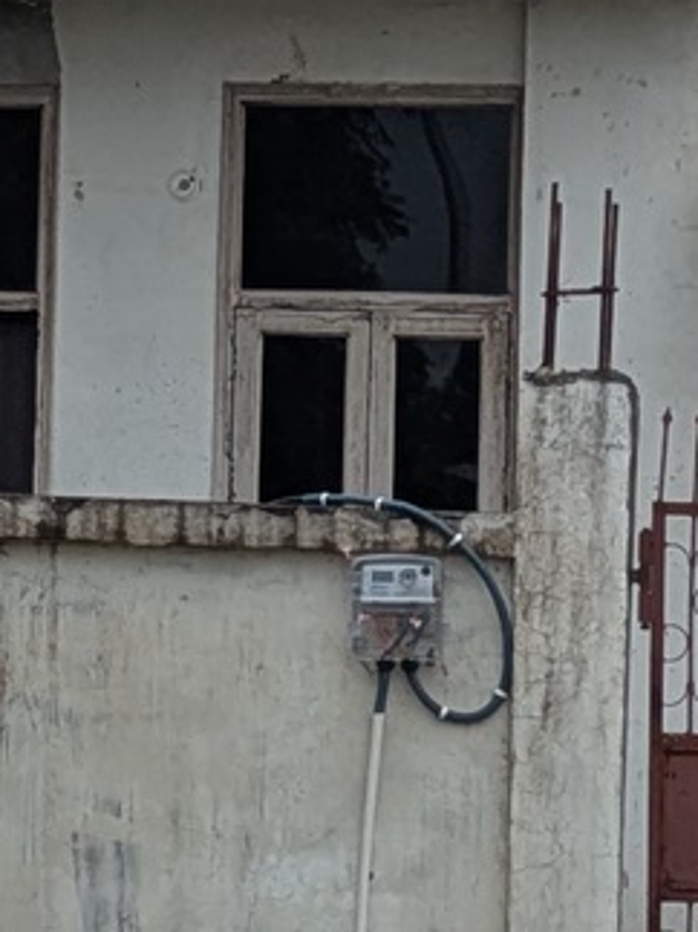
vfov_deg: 10.0
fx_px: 5327
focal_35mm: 198
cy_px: 289
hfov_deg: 7.5
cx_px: 17
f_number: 1.89
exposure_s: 1/1269
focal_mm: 5.43
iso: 45
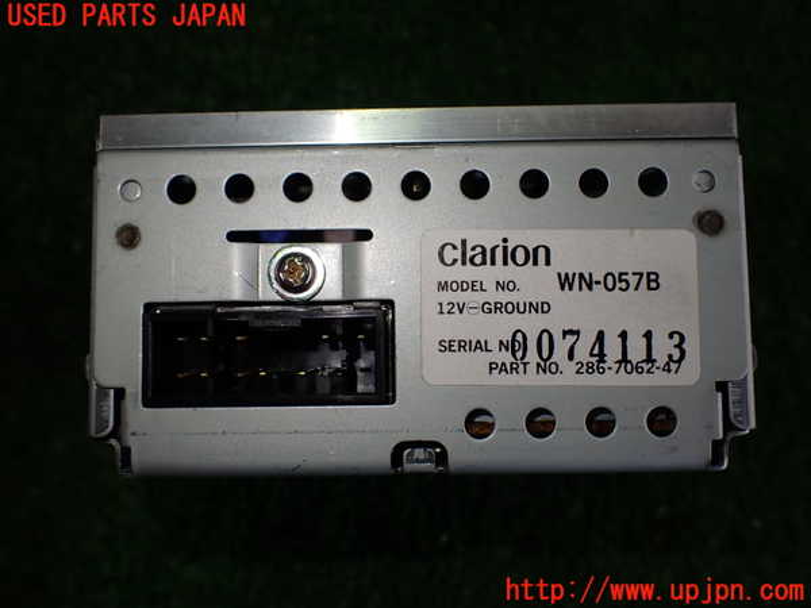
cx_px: 406
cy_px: 304
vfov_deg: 46.8
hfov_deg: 60.0
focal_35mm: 30
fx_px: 703
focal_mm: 5.4
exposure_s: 1/160
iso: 100
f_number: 2.3
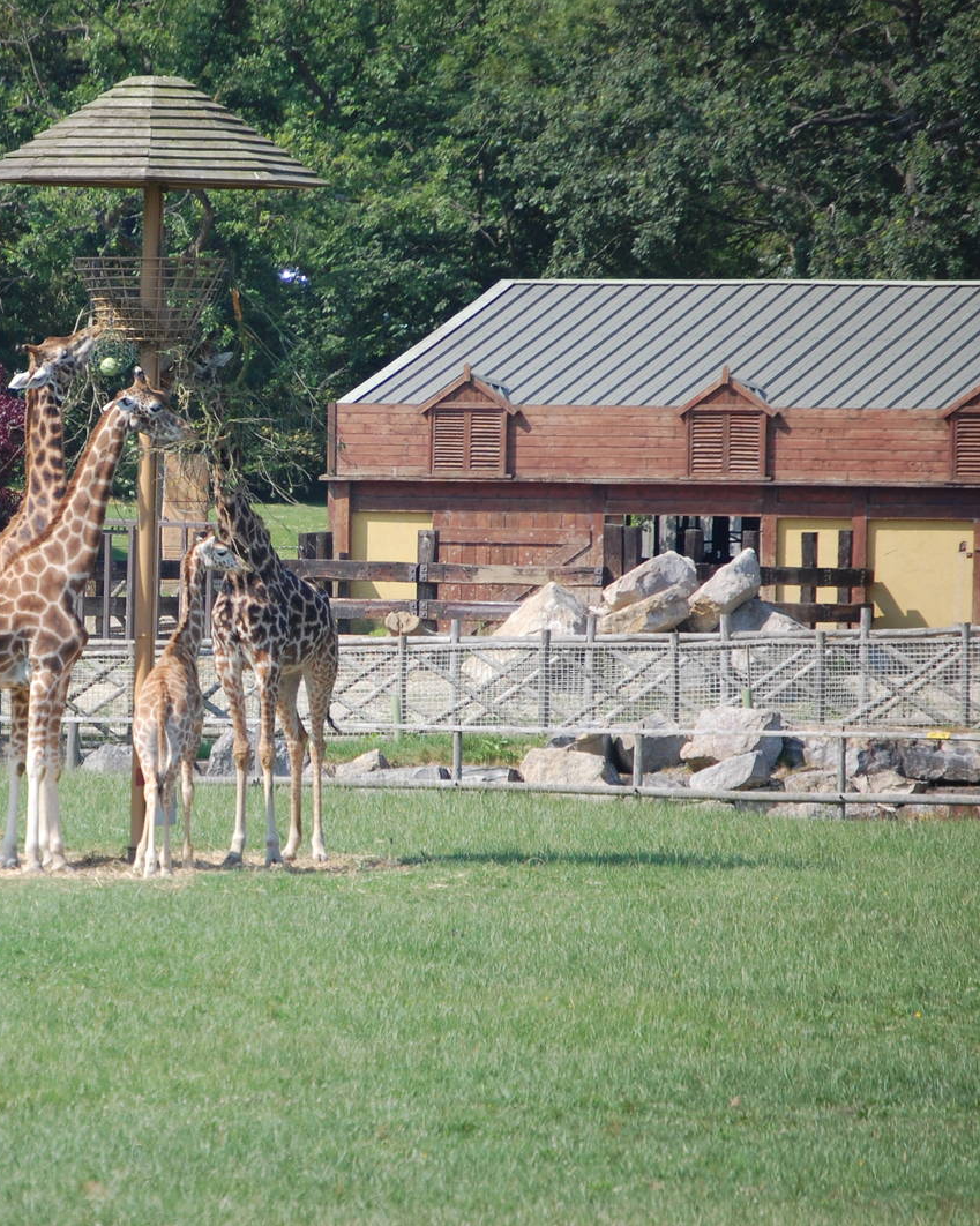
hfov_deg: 3.6
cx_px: 113
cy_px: 613
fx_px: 15379
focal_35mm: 424
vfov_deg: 4.6
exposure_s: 1/800
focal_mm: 200
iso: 400
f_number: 5.6
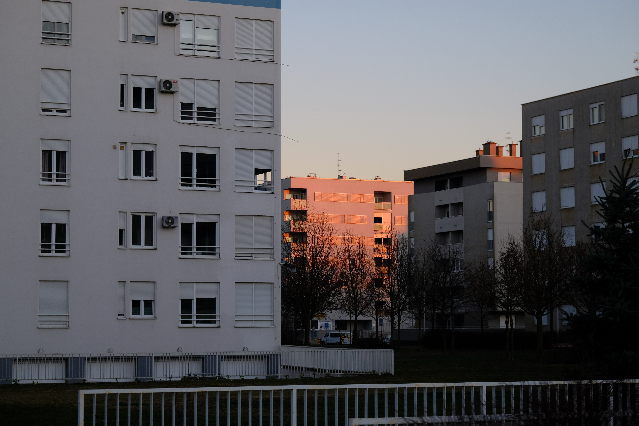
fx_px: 1438
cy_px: 213
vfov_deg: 16.9
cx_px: 320
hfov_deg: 25.1
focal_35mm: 81
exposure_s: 1/500
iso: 320
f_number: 2.8
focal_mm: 54.1
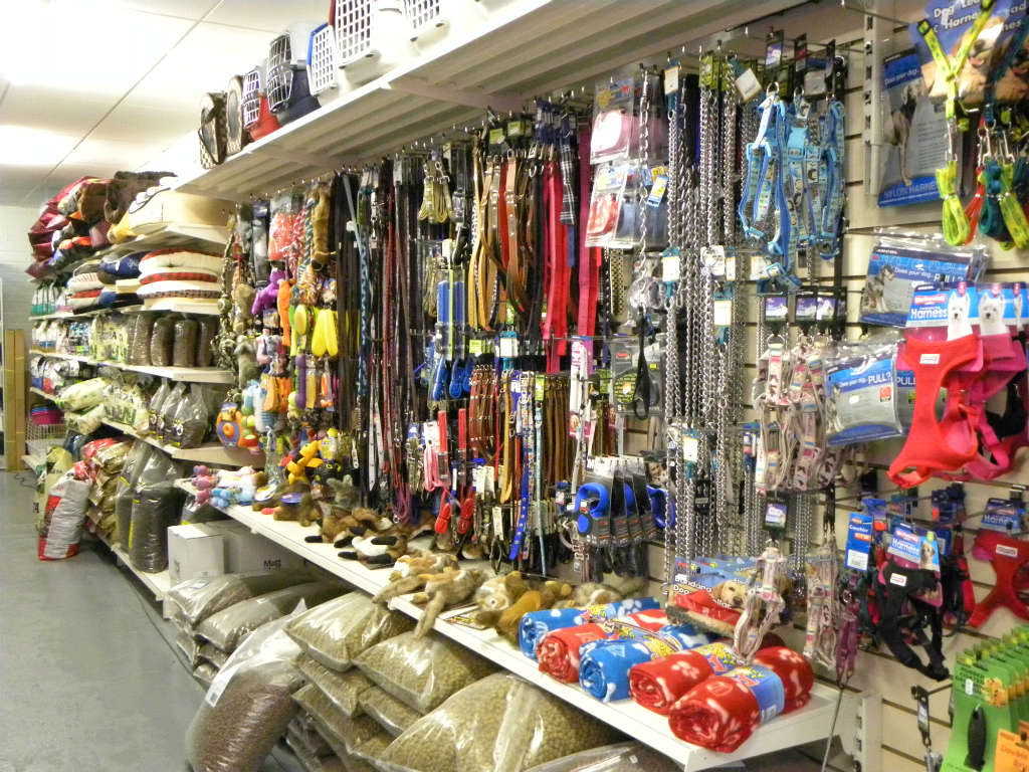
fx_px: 981
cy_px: 386
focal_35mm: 33
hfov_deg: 55.4
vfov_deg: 42.9
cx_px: 514
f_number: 2.8
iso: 800
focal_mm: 5.9
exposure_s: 1/29
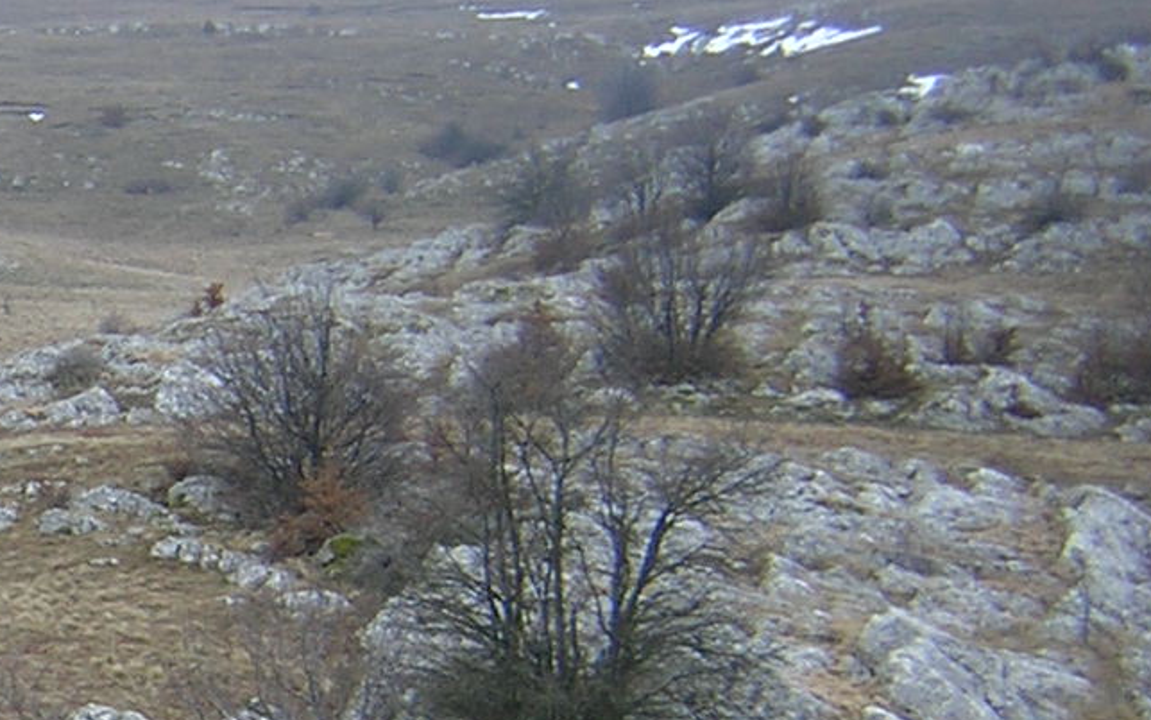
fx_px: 2980
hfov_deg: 20.6
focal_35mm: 95
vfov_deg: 13.7
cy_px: 630
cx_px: -170
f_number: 2.6
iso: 100
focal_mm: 4.7
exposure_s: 1/62.6
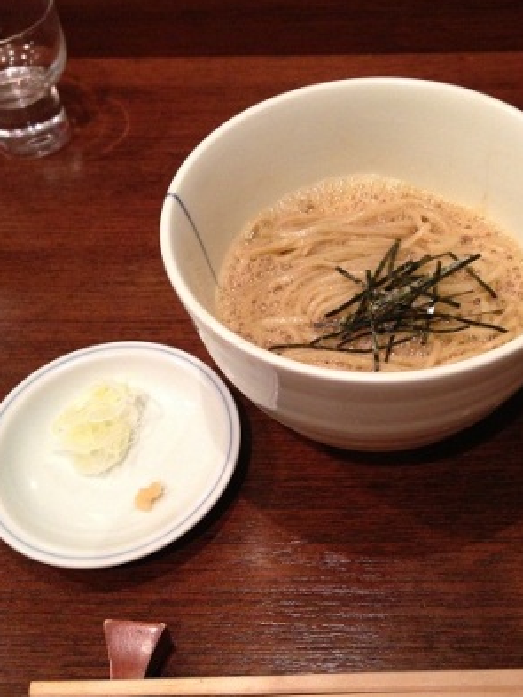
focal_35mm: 42
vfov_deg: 44.8
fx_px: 846
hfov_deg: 34.2
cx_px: 322
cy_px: 362
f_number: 2.4
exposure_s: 1/20
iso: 320
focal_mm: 4.13
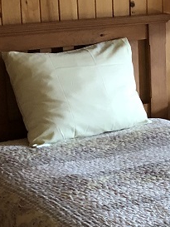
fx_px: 811
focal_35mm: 124
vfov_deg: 15.9
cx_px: 215
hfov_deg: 11.7
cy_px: 114
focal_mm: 4
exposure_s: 1/15
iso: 80
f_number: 1.8
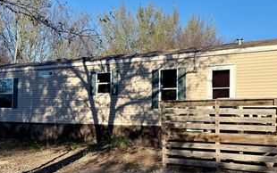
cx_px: 167
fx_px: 310
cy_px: 102
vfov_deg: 31.2
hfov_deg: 47.9
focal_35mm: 41
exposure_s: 1/3759
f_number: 1.78
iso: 80
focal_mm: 6.76
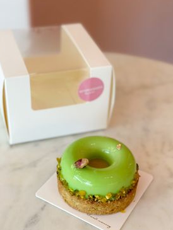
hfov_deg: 26.1
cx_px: 86
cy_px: 121
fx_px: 373
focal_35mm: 56
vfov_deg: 34.3
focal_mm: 6.86
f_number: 1.8
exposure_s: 1/340
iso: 80
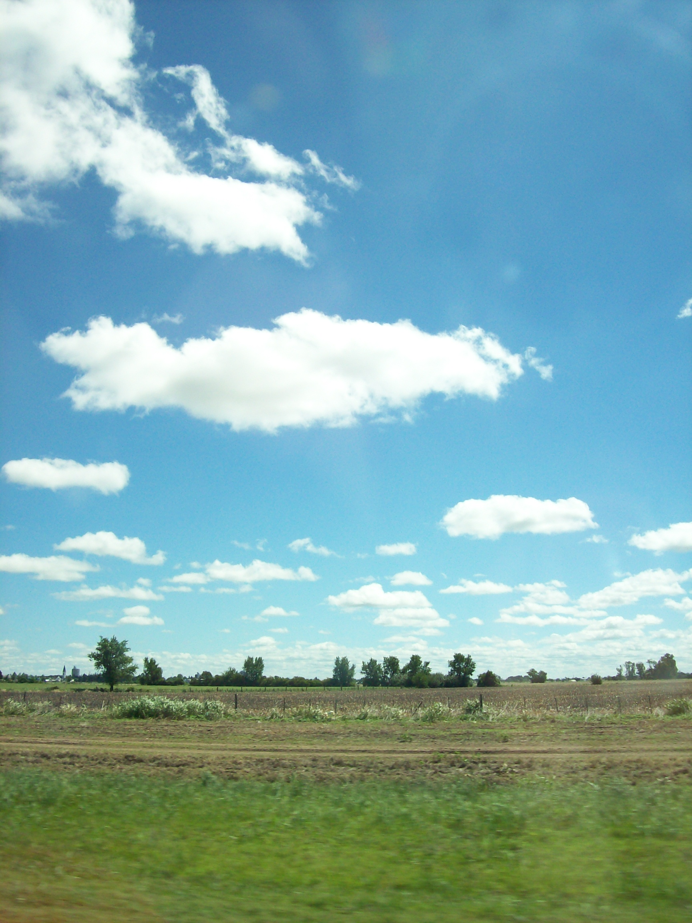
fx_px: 960
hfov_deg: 39.7
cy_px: 462
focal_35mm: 36
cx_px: 346
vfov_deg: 51.4
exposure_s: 1/775
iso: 80
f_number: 4.8
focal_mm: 6
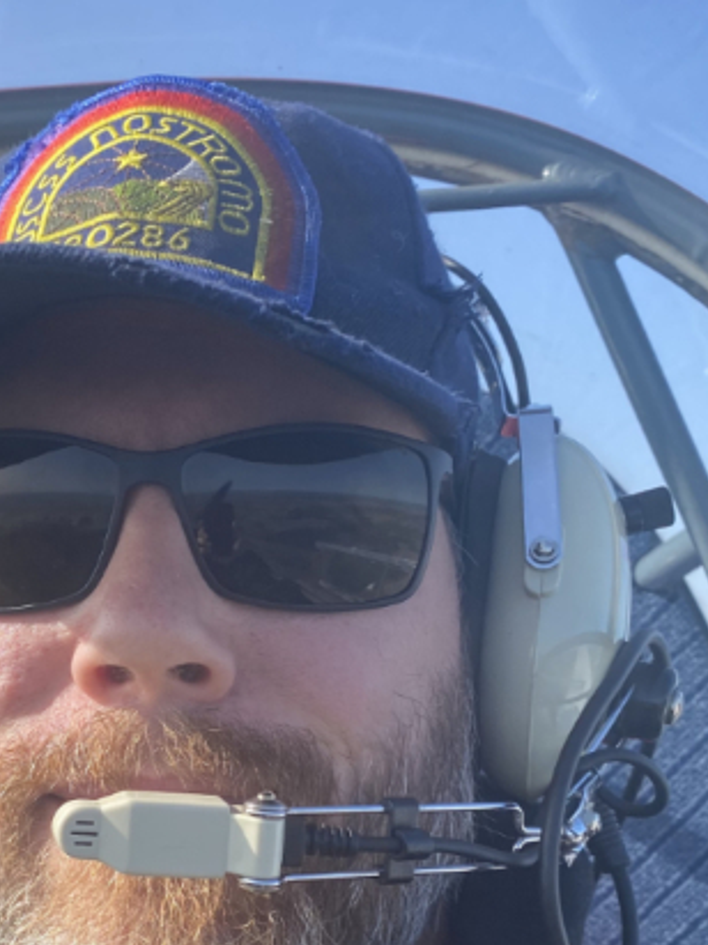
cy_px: 710
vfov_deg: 33.1
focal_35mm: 57
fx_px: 1555
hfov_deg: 25.2
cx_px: 132
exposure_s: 1/1147
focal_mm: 4.2
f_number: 1.8
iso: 32
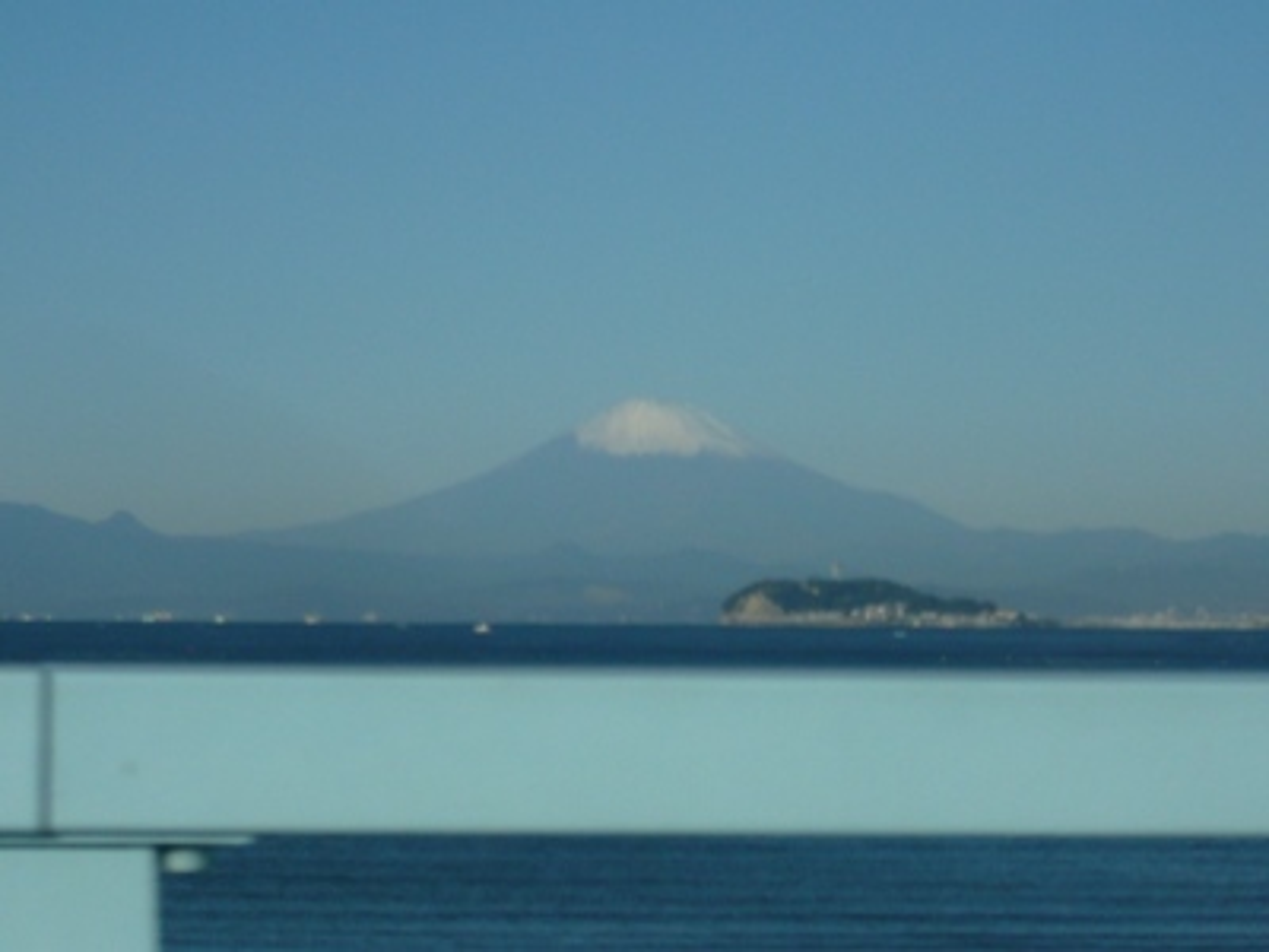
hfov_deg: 14.3
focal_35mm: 138
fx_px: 5059
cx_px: 634
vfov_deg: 10.7
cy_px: 476
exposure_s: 1/800
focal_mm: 15.2
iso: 100
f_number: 5.4
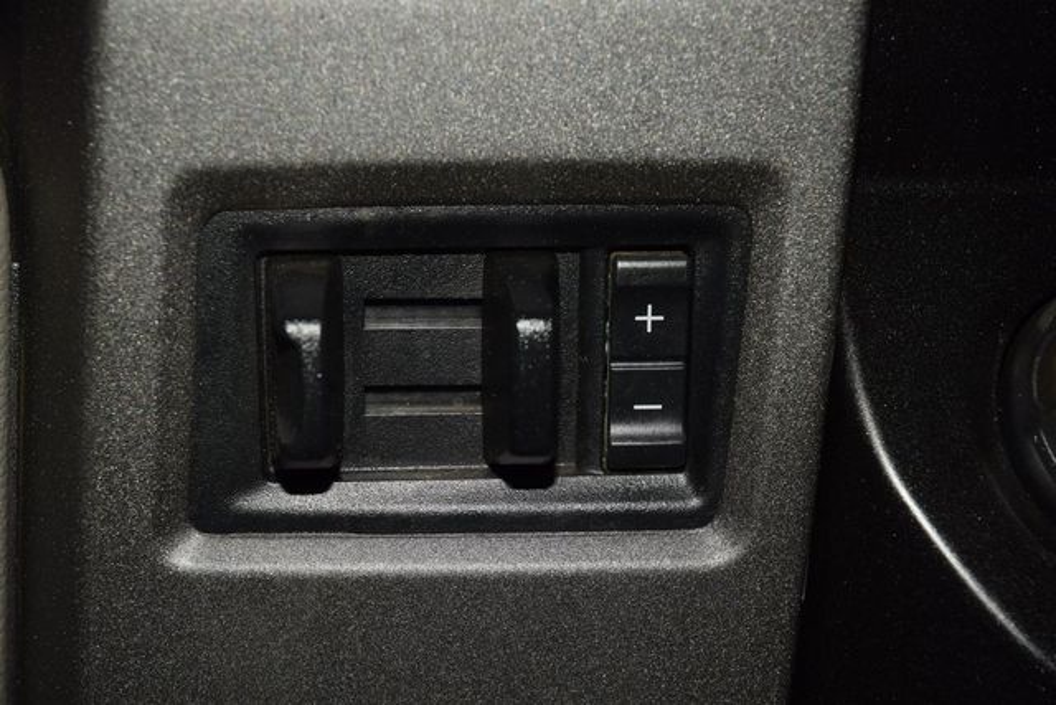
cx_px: 528
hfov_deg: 19.5
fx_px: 3080
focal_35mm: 105
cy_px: 352
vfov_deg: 13.0
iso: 100
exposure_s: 1/125
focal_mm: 70
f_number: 8
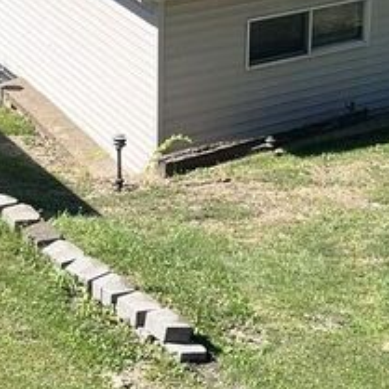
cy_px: -80
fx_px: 1513
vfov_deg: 14.2
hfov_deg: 14.6
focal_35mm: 119
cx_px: 302
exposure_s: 1/1536
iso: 50
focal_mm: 5.1
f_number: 1.6
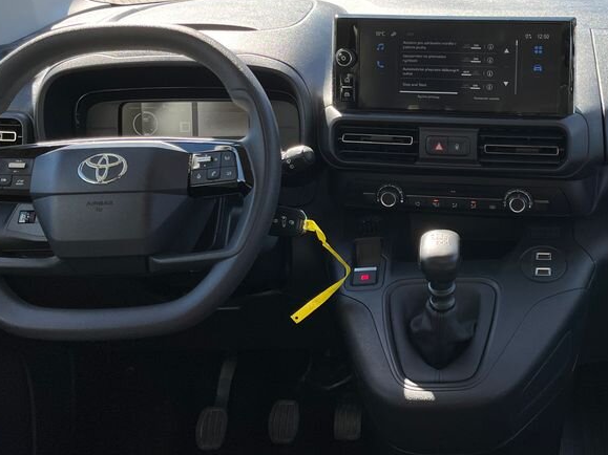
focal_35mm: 46
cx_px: 456
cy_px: 145
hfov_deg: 40.1
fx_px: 808
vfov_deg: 31.2
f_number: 1.6
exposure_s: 1/497
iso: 50
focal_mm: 5.1
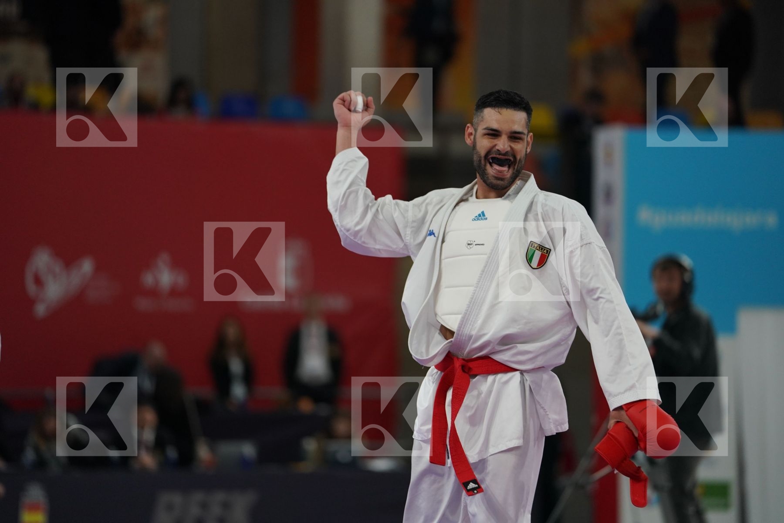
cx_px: 392
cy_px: 262
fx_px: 4312
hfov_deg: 10.4
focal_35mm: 198
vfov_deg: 6.9
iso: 1600
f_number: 2.8
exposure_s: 1/1000
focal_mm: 198
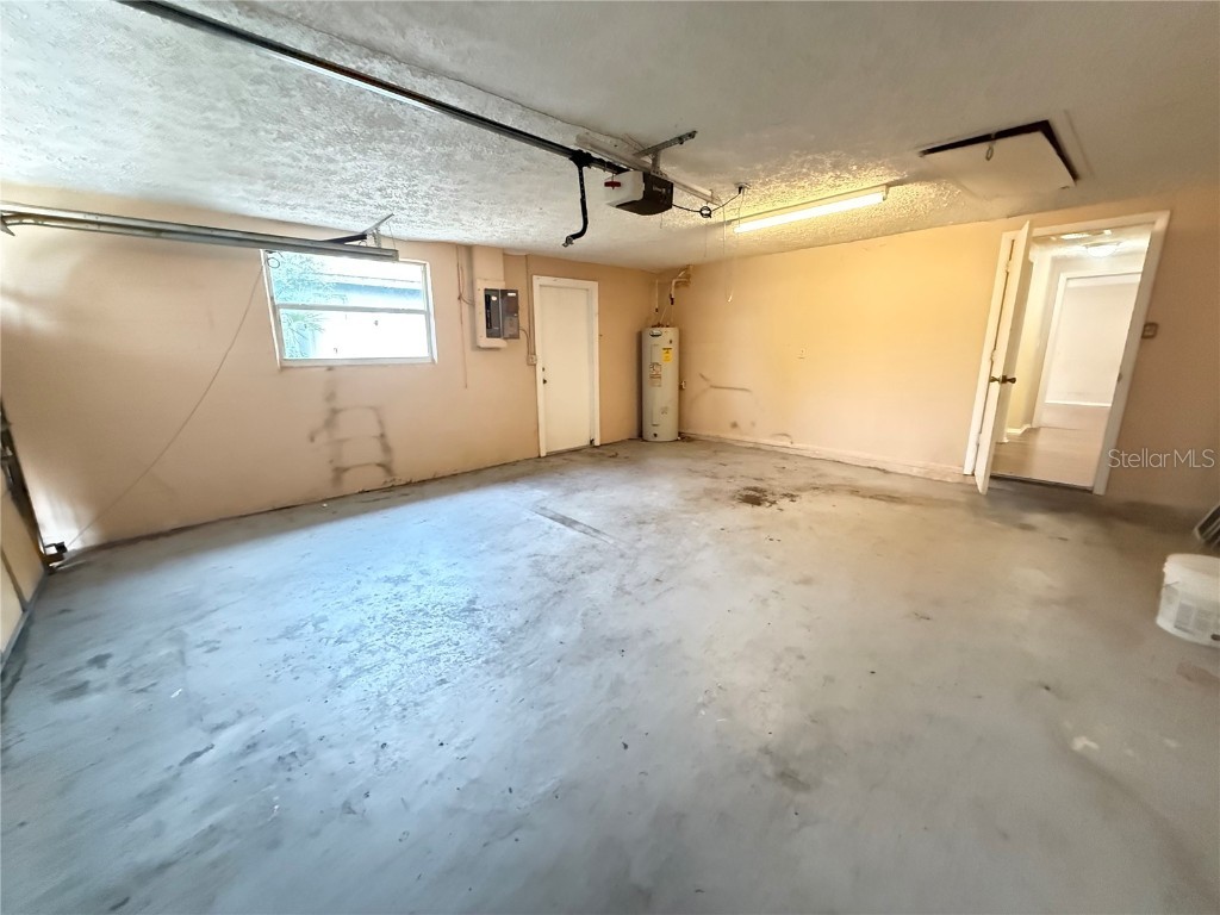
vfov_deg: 85.7
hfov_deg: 102.1
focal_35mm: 14
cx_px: 610
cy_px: 458
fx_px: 493
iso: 1250
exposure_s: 1/60
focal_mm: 2.22
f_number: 2.2
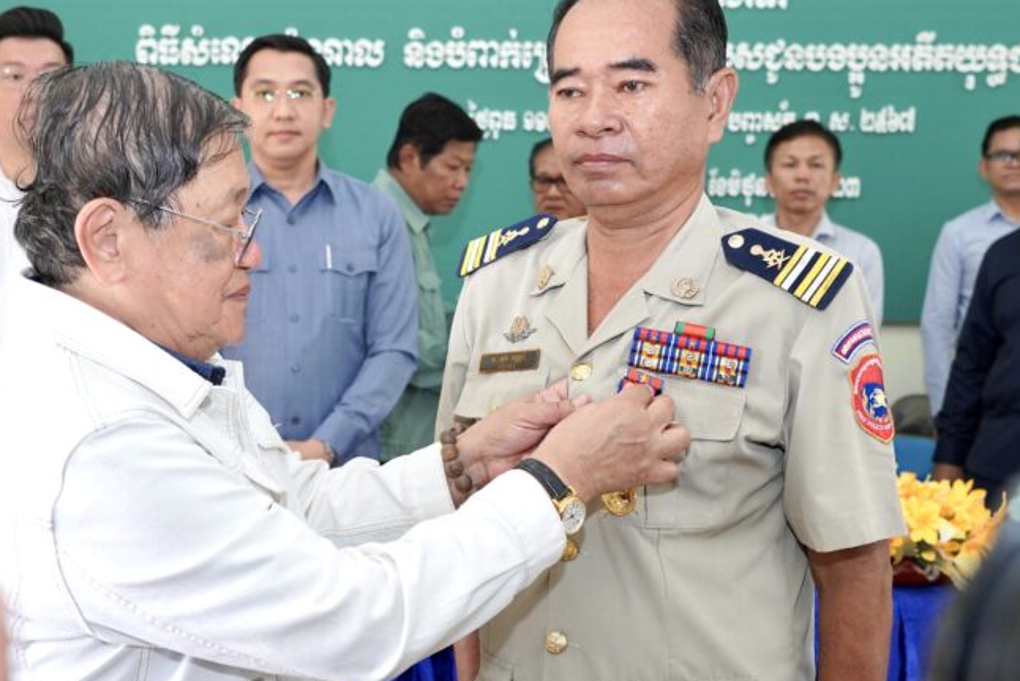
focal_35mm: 51
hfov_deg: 38.7
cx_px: 418
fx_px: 1445
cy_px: 417
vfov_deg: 26.4
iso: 1600
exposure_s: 1/160
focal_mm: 35
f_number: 5
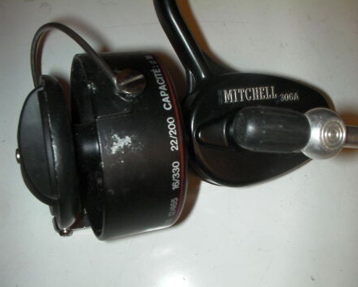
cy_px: 144
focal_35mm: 40
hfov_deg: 45.8
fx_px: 424
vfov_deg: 37.3
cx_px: 183
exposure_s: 1/30
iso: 200
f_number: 5.6
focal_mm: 6.3
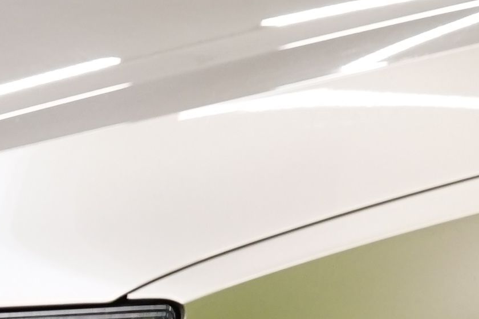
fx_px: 2661
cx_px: 301
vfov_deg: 6.8
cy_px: 396
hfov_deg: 10.3
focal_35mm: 200
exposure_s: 1/30
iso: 1000
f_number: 4.5
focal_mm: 28
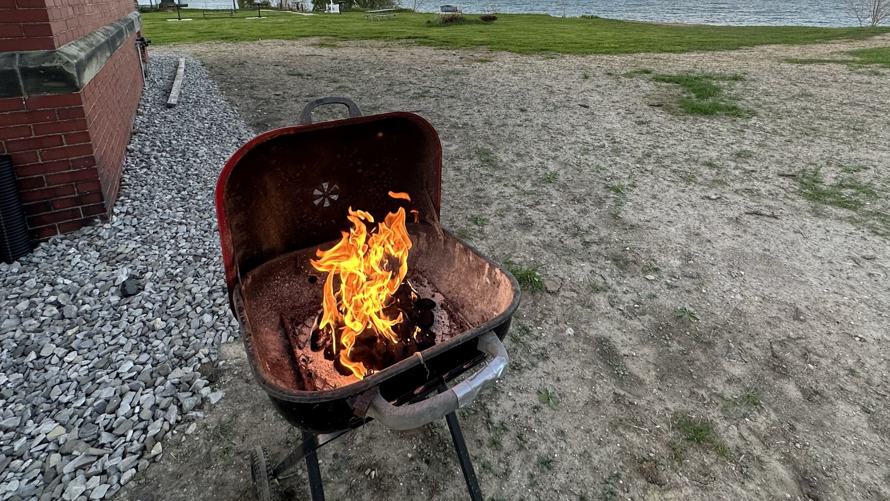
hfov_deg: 89.5
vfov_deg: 54.8
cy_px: 109
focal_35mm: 19
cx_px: 462
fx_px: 448
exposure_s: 1/127
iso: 40
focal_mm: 2.22
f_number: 2.2
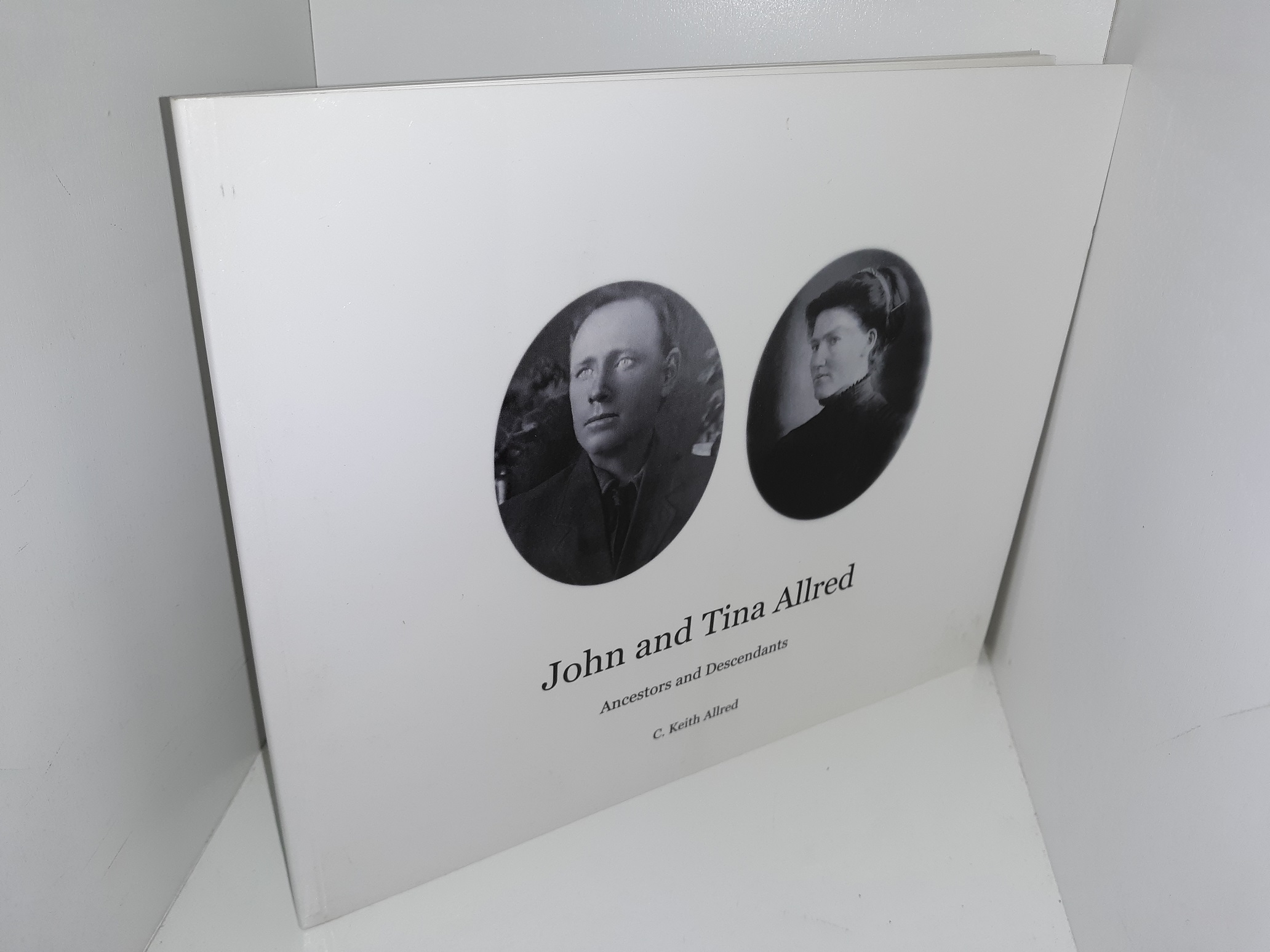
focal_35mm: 28
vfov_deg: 49.7
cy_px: 476
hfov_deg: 63.4
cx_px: 635
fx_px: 1027
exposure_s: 1/186
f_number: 1.7
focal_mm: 3.7
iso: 40
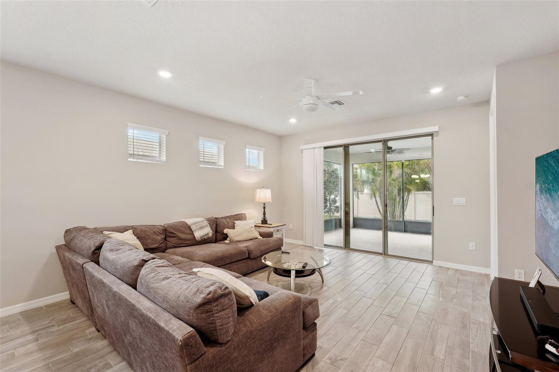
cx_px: 280
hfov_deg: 96.7
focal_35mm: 16
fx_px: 248
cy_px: 186
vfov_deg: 73.7
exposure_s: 1/13
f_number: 8
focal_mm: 16
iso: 400
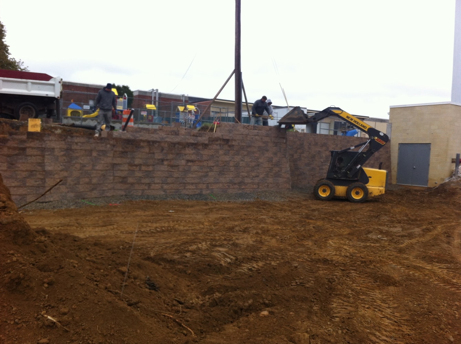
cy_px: 172
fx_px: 465
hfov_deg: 52.7
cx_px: 230
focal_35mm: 35
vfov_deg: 40.6
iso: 80
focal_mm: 3.85
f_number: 2.8
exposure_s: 1/397
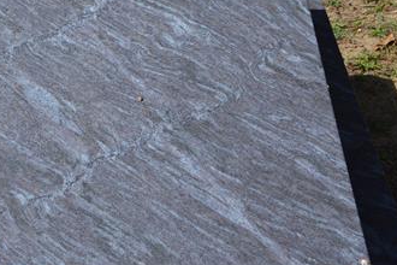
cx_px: 26
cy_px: 70
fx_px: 1026
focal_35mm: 93
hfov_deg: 21.3
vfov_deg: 14.7
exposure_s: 1/250
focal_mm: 32
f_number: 8
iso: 100
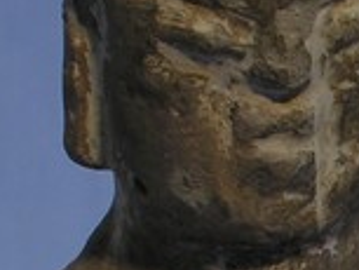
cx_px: 868
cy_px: 561
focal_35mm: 555
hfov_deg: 3.5
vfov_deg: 2.7
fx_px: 5760
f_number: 4.9
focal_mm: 21.6
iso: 50
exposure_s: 1/8.1
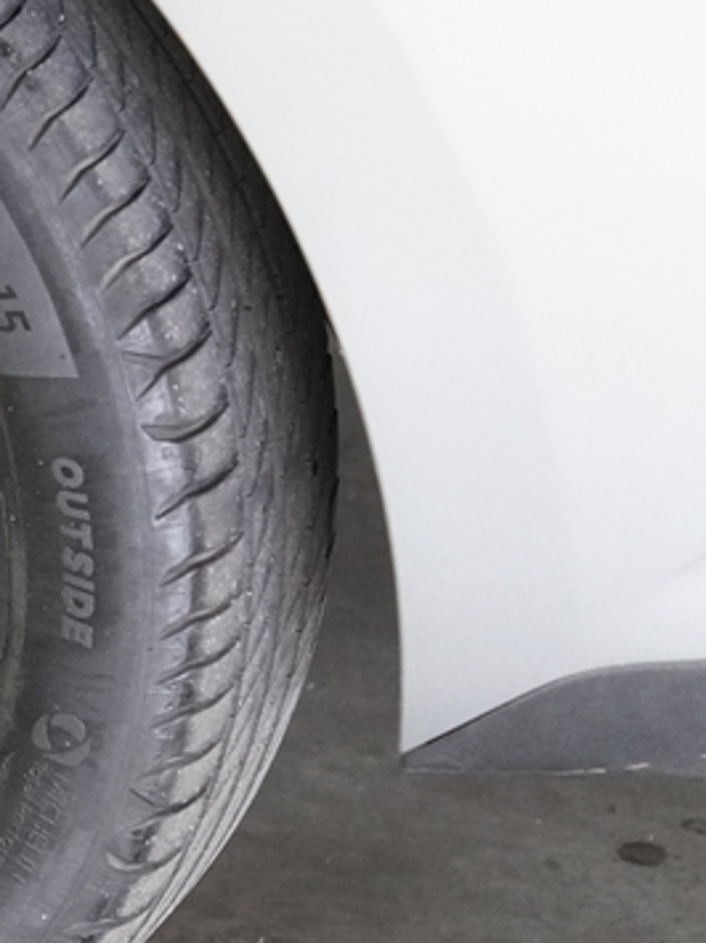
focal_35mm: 187
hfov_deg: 7.7
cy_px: 416
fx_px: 5099
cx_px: -499
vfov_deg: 10.6
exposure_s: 1/160
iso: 4000
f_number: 2.8
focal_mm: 45
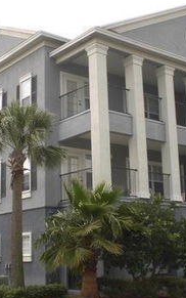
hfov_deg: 22.0
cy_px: 148
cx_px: 82
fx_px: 478
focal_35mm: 59
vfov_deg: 34.5
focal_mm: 6.3
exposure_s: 1/60
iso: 50
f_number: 3.1
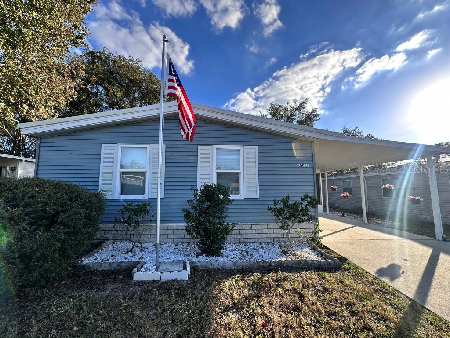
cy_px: 169
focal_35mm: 14
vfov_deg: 85.7
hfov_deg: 102.1
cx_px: 225
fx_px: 182
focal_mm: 2.22
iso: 40
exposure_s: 1/739
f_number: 2.2
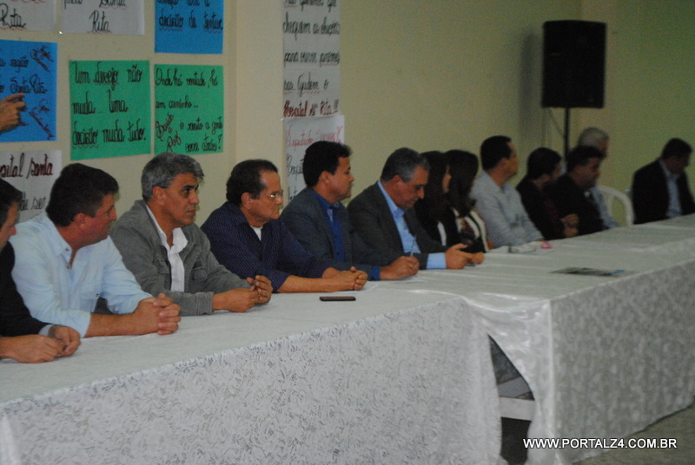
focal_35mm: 82
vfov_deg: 16.6
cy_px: 232
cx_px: 348
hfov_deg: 24.6
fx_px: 1595
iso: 1600
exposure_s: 1/30
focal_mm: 55
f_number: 5.6
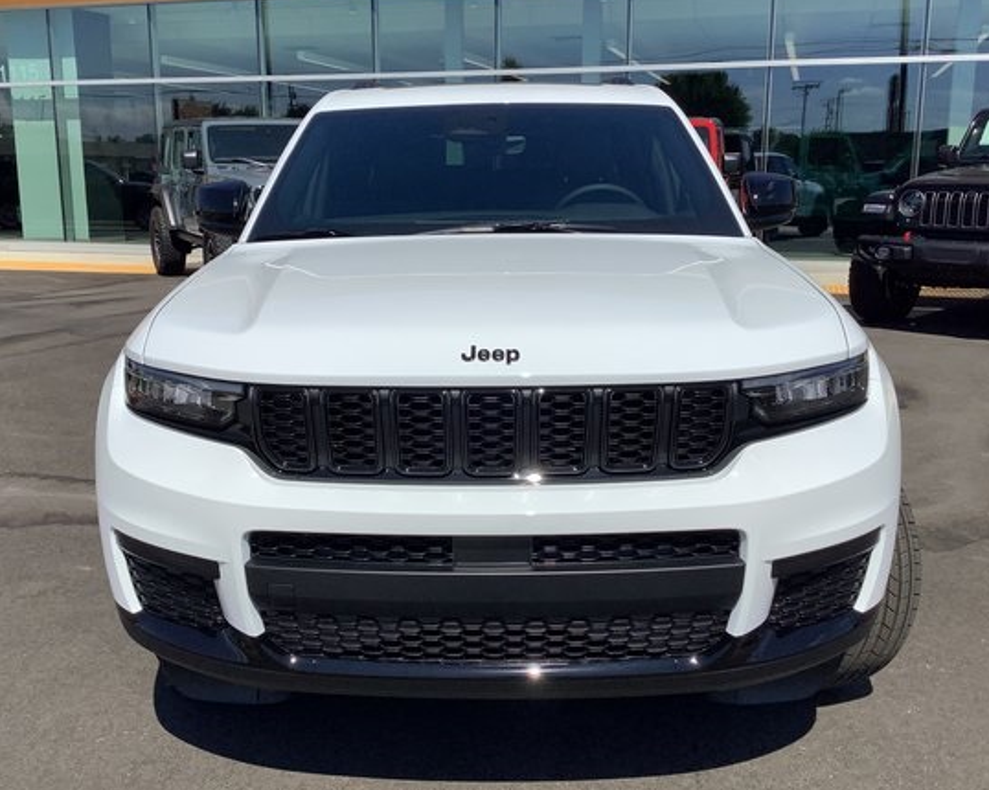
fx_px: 1053
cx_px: 467
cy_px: 391
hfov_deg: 50.3
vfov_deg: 41.1
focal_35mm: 36
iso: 25
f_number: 2.4
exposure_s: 1/2915
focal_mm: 3.3
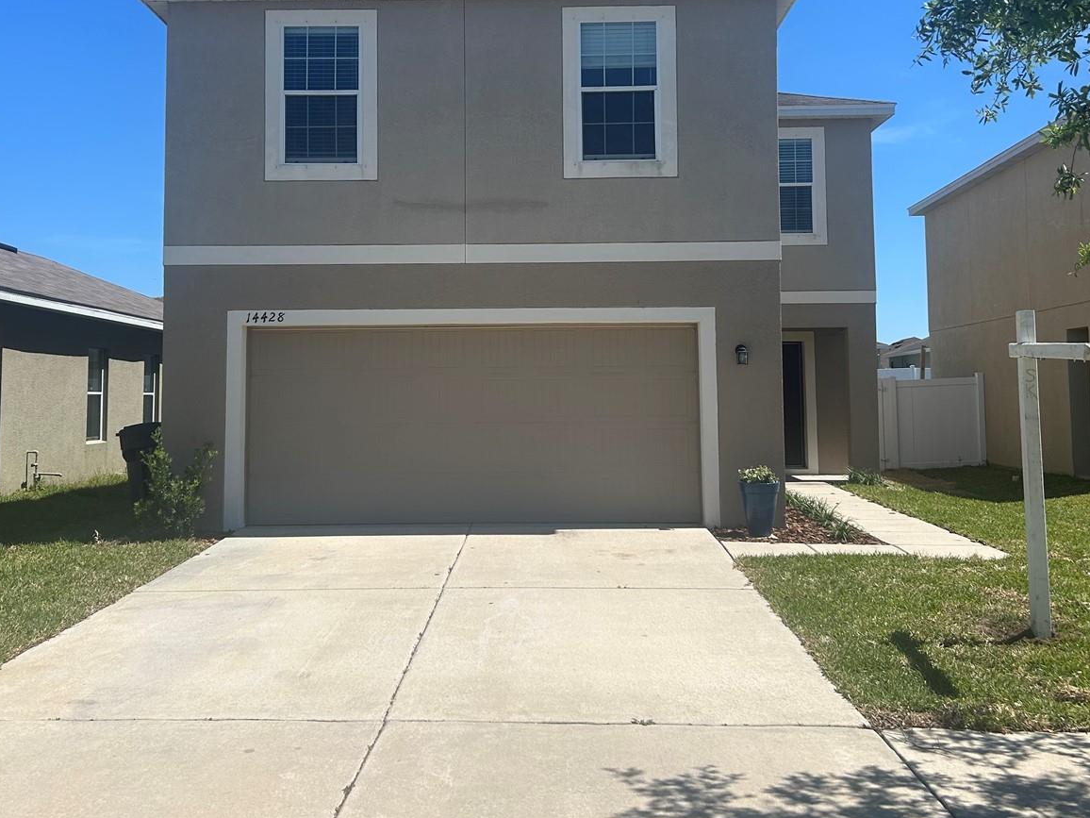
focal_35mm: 36
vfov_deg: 39.4
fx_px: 1134
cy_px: 308
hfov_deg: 51.3
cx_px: 519
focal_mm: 5.7
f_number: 1.5
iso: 50
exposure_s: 1/5319
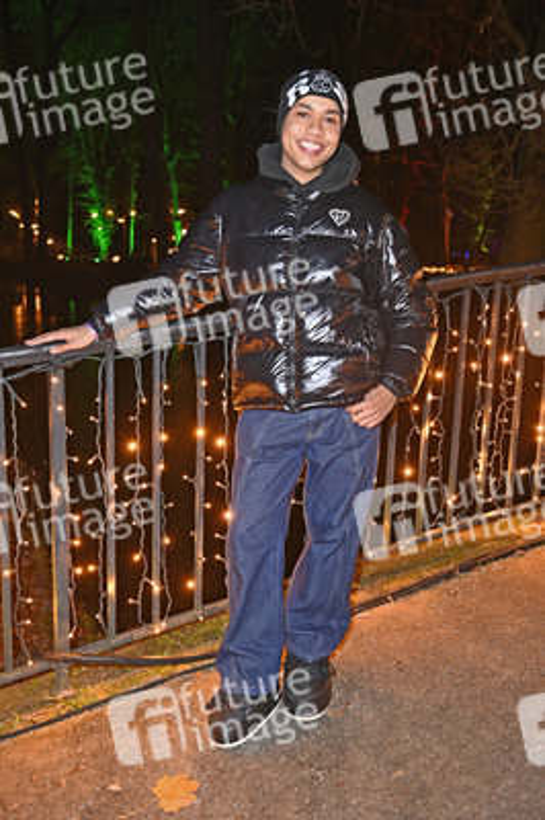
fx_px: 819
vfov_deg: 53.2
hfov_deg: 36.8
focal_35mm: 36
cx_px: 272
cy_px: 410
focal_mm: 36
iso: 2500
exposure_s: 1/40
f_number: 4
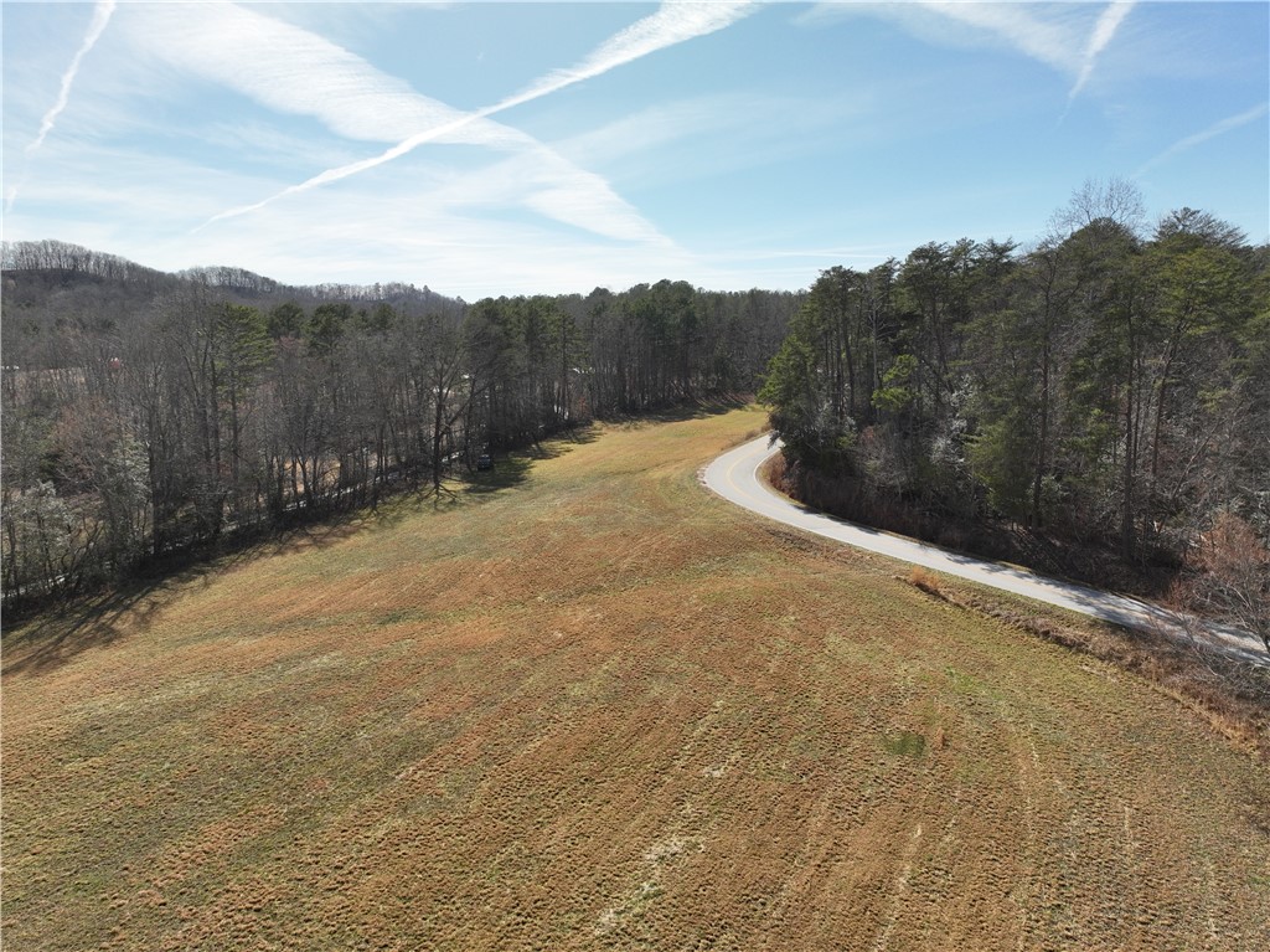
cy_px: 476
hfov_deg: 71.6
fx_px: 880
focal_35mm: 24
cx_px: 635
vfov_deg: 56.8
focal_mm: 12.29
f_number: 2.8
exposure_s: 1/320
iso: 180
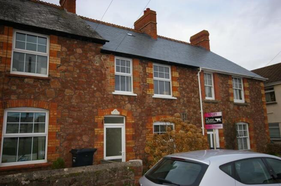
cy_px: 93
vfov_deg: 43.5
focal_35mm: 30
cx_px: 140
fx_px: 234
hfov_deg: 62.0
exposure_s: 1/180
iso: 200
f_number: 8
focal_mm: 20
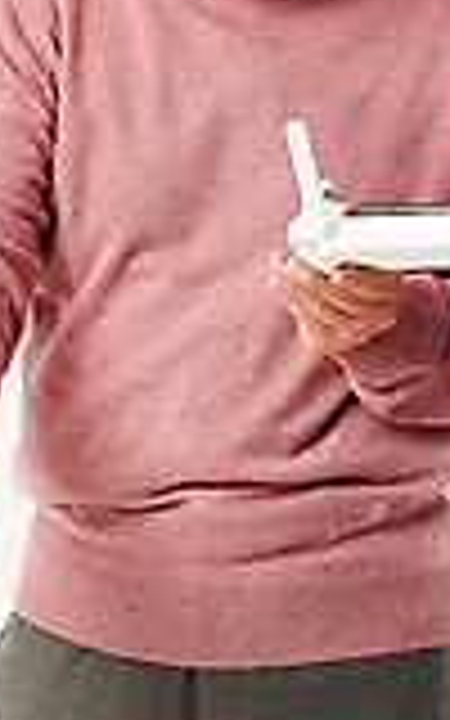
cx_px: 124
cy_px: 252
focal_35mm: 401
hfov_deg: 3.3
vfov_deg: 5.2
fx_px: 7869
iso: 100
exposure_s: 1/125
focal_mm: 105
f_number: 8
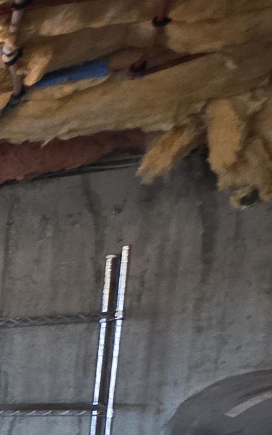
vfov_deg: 30.3
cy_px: 512
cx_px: -511
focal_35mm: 58
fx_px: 688
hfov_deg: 12.1
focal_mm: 2.2
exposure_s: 1/30
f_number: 1.9
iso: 800
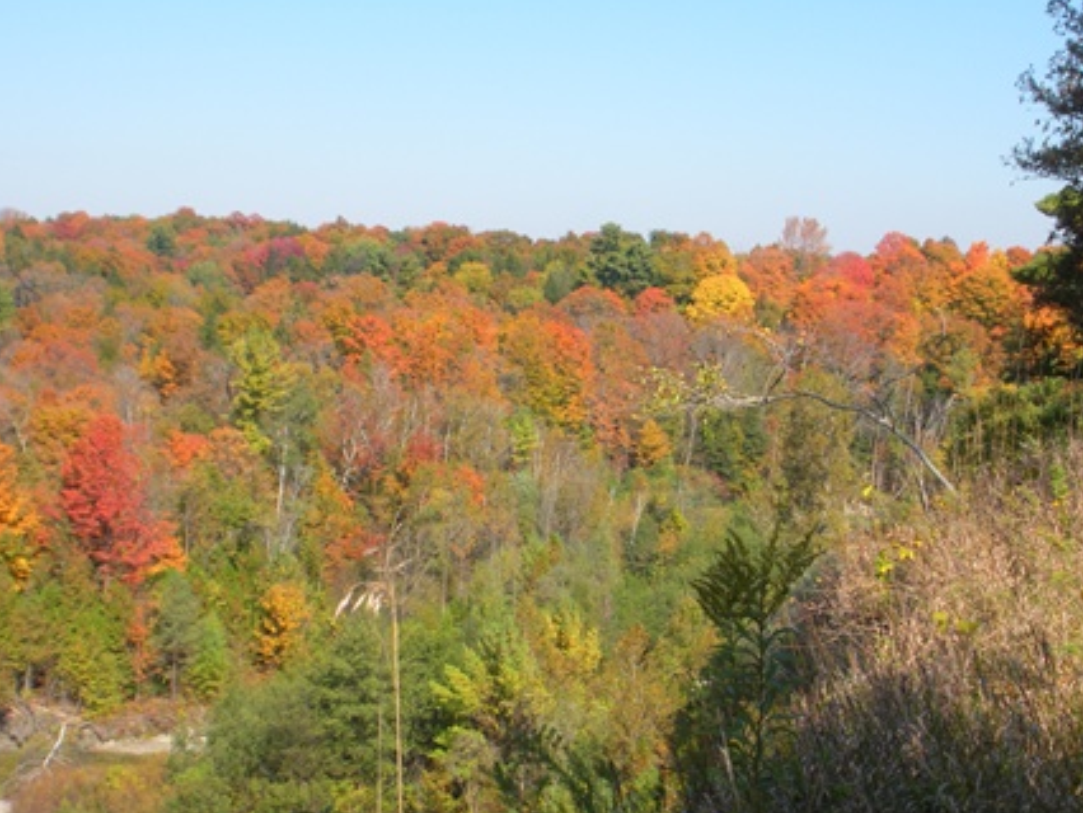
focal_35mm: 61
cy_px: 464
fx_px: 1910
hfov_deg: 31.7
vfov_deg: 24.0
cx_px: 554
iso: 64
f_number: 4.4
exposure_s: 1/269
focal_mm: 9.1
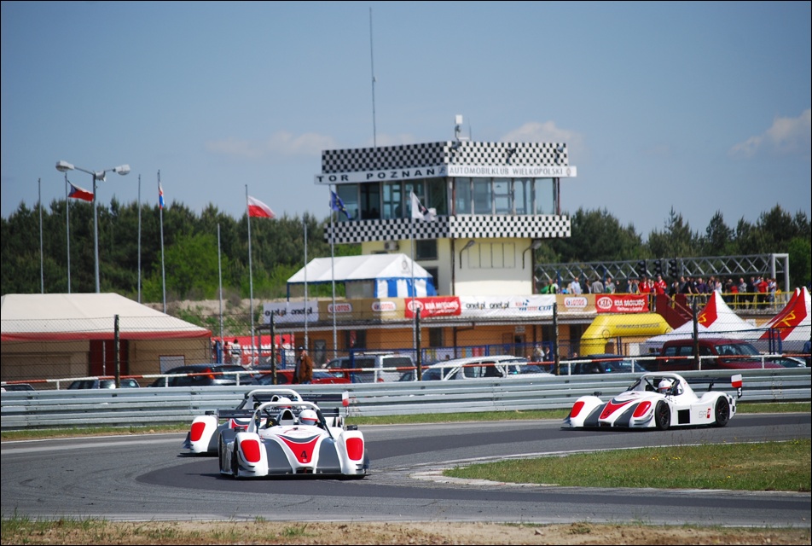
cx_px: 406
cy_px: 273
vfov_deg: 7.4
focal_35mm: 188
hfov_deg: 10.9
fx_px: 4240
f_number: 5
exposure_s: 1/1000
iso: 140
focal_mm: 125
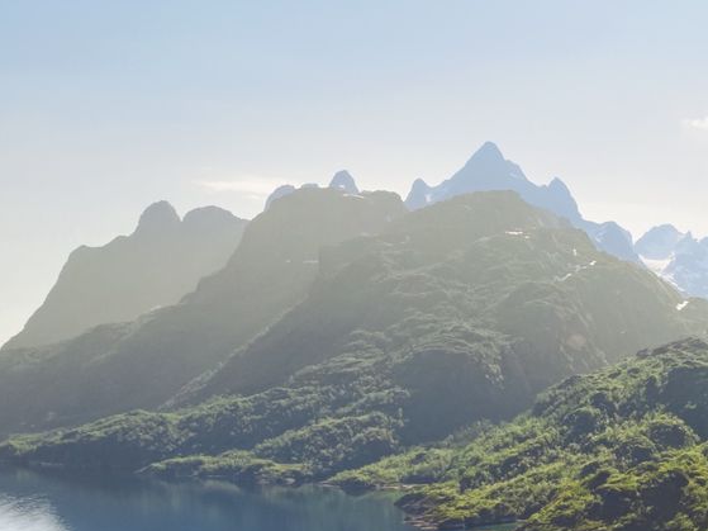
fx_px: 1125
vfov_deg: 25.7
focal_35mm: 55
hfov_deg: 31.9
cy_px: 485
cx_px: 728
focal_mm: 12.29
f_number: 8
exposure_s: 1/500
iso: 100
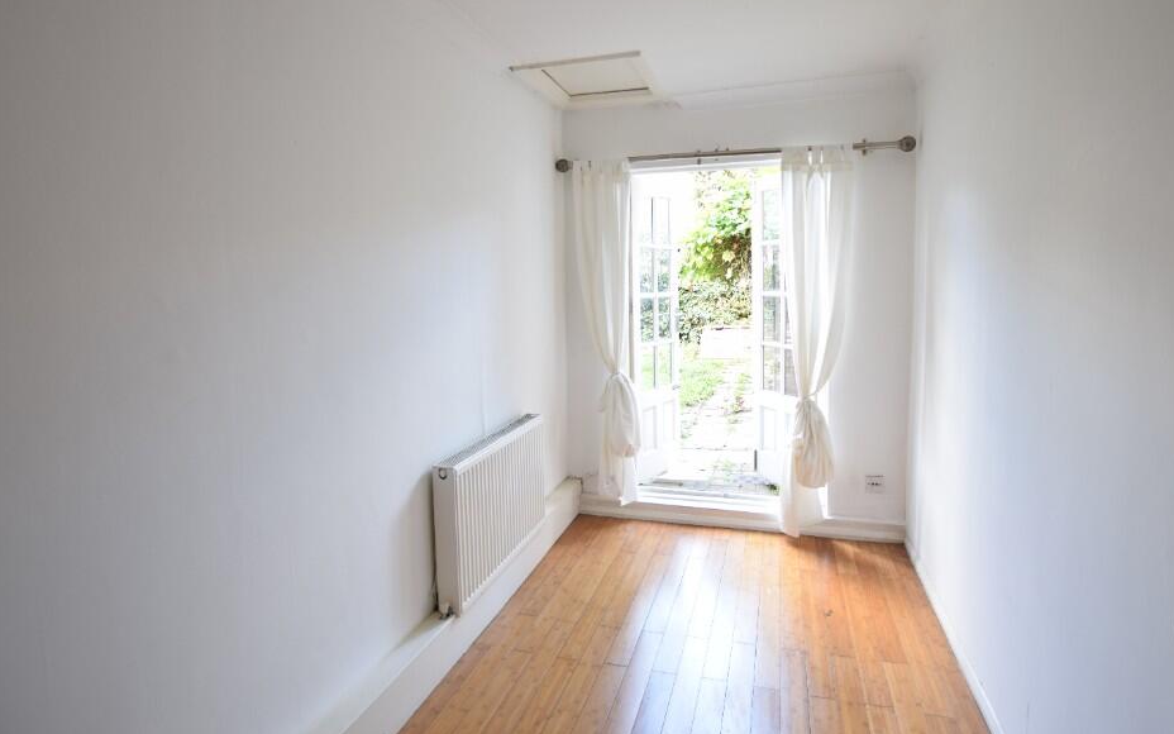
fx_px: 594
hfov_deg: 89.2
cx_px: 622
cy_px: 320
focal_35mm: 19
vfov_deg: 63.2
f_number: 3.5
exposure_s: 1/10
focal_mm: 11
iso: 100
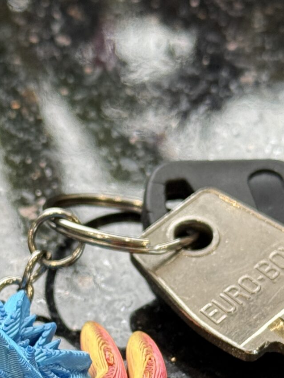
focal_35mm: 145
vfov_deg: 13.4
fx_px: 1585
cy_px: 399
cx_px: 149
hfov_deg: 10.2
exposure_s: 1/111
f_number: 1.78
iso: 100
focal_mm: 6.76
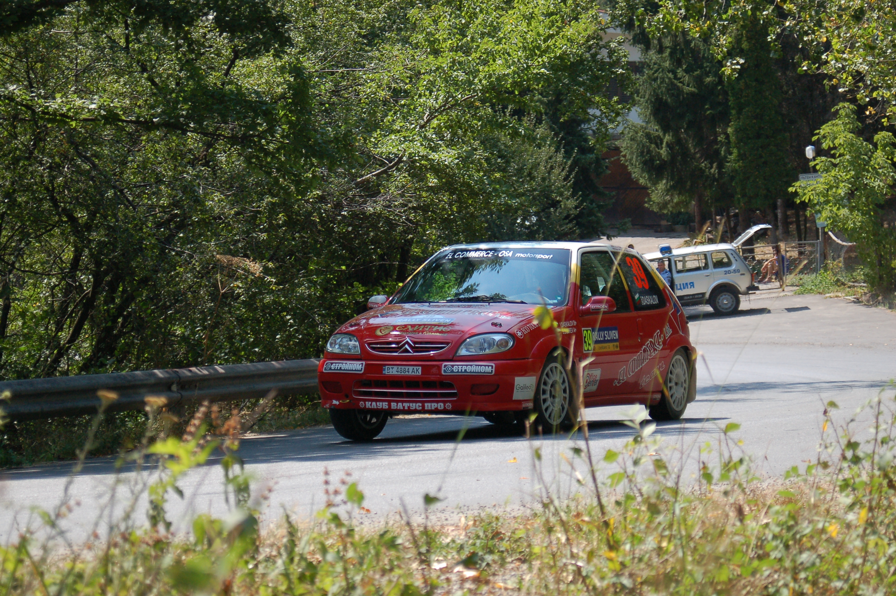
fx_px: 2984
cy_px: 298
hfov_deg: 17.1
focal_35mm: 120
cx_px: 448
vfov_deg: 11.4
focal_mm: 80
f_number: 5.6
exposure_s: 1/1000
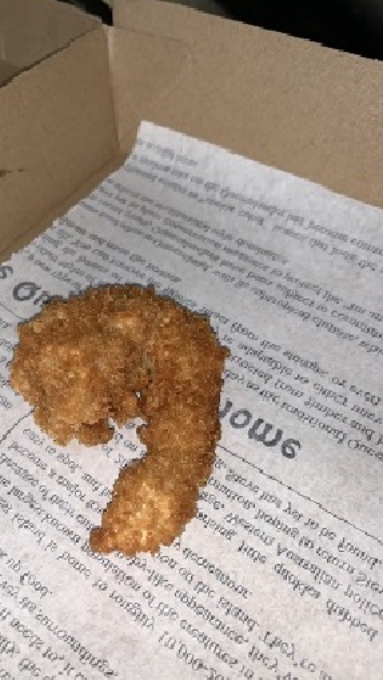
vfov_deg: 62.5
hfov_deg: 37.2
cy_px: 364
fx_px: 560
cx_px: 113
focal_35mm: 31
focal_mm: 4.25
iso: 25
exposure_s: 1/332
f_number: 1.8
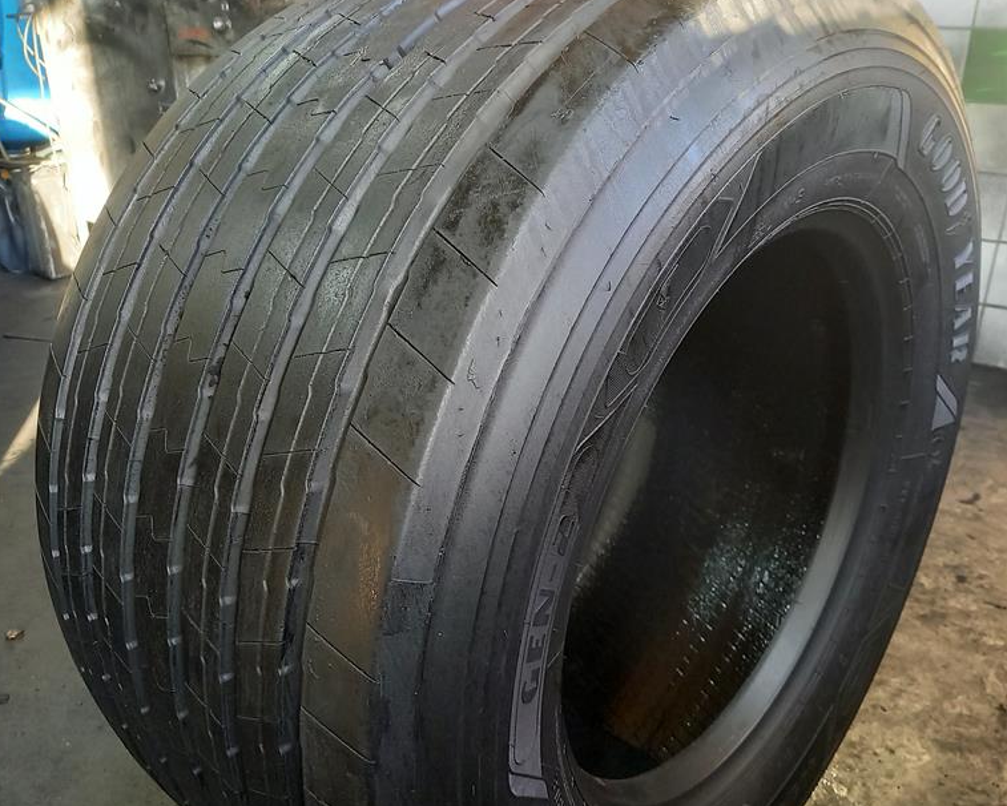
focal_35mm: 33
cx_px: 498
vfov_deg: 44.3
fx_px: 984
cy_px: 481
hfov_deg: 54.2
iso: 400
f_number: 1.8
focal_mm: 4.65
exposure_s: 1/33
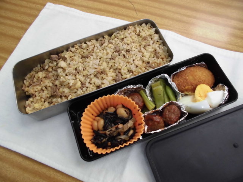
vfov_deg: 53.1
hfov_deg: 67.3
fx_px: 183
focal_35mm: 26
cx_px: 122
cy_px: 91
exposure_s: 1/60
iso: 400
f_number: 3.5
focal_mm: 4.6
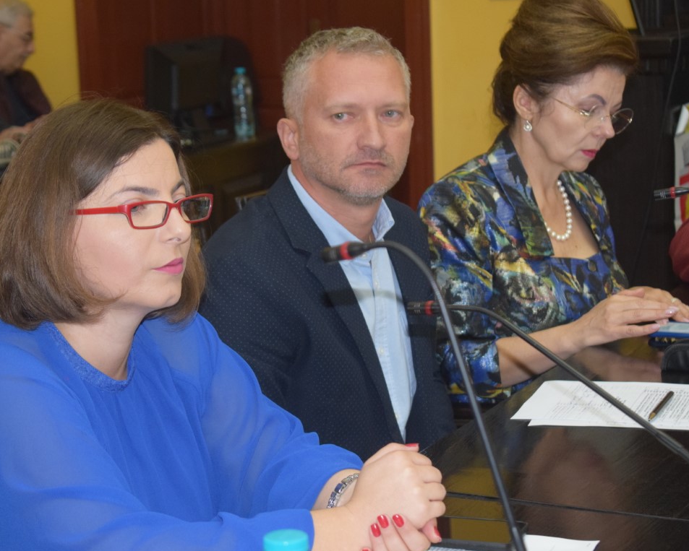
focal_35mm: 94
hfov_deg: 20.5
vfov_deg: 16.4
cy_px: 276
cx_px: 324
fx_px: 1909
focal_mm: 55
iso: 2200
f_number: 5.6
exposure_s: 1/60
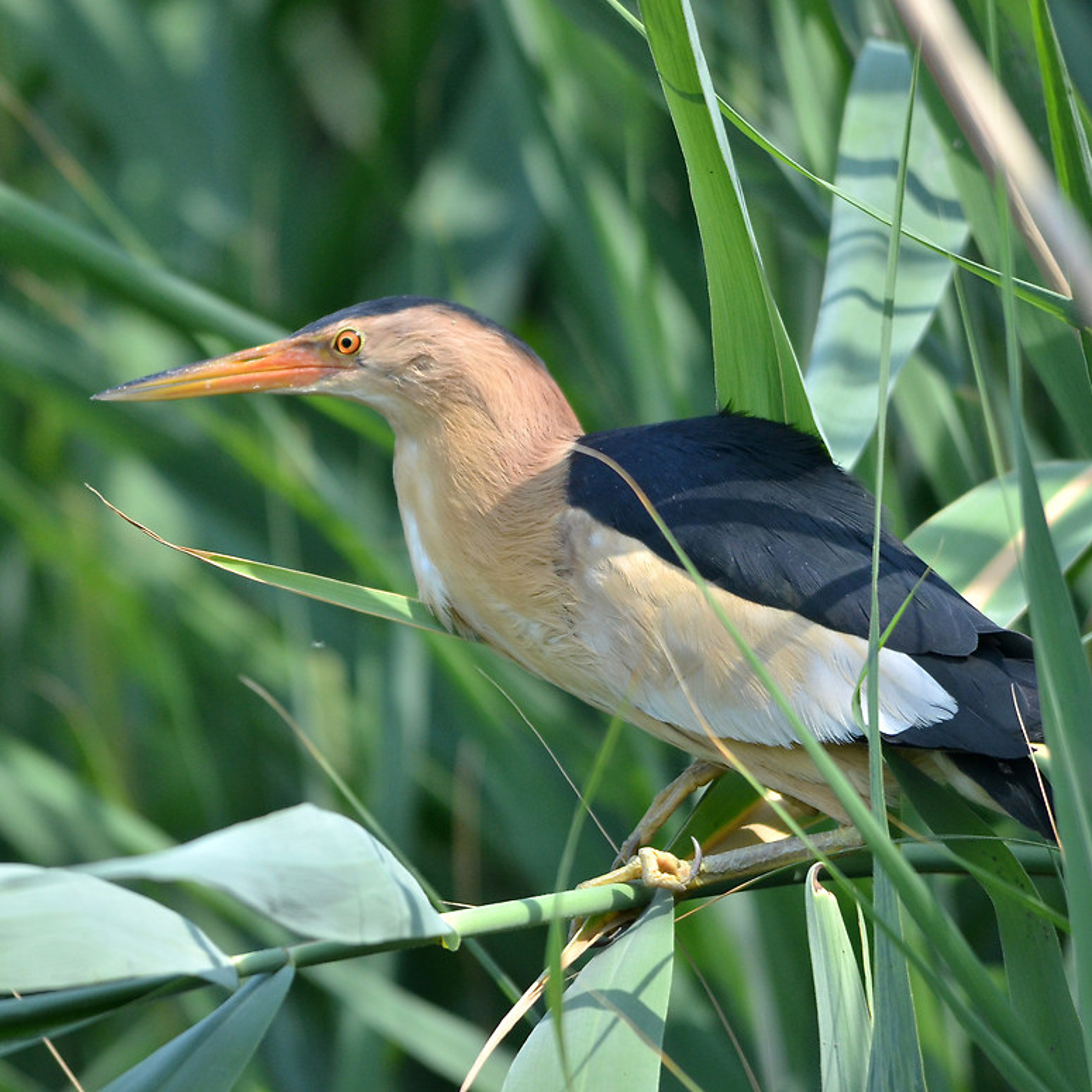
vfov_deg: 1.8
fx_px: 35155
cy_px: 538
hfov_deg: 1.8
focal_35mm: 985
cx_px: 530
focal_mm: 500
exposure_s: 1/1250
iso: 720
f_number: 6.3
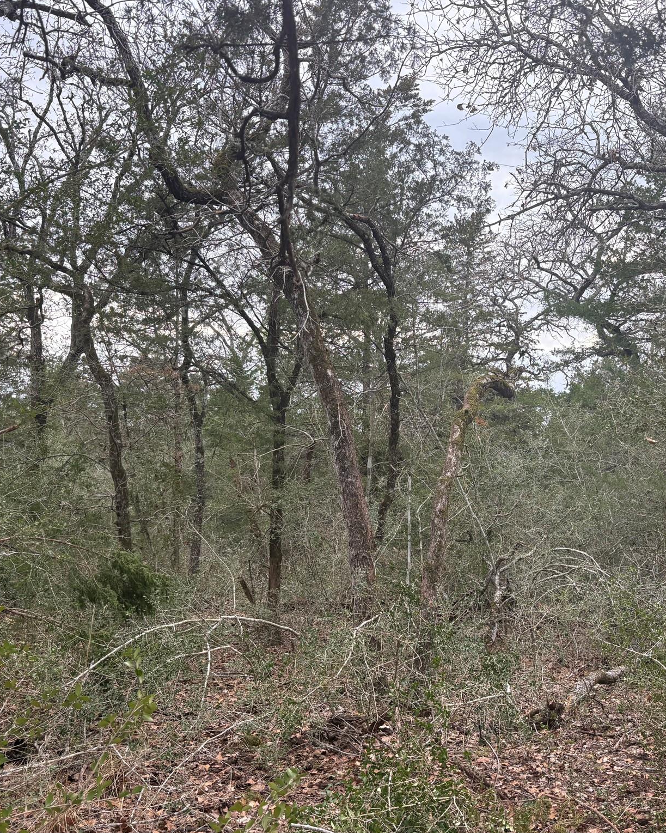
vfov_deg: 52.8
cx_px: 437
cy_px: 417
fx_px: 838
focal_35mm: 34
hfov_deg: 42.8
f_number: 1.6
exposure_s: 1/543
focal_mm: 5.96
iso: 64
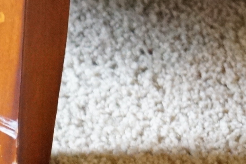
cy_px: 108
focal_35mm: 284
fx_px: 1939
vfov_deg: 4.8
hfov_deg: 7.2
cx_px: 18
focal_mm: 55
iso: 3200
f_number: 5.6
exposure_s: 1/25
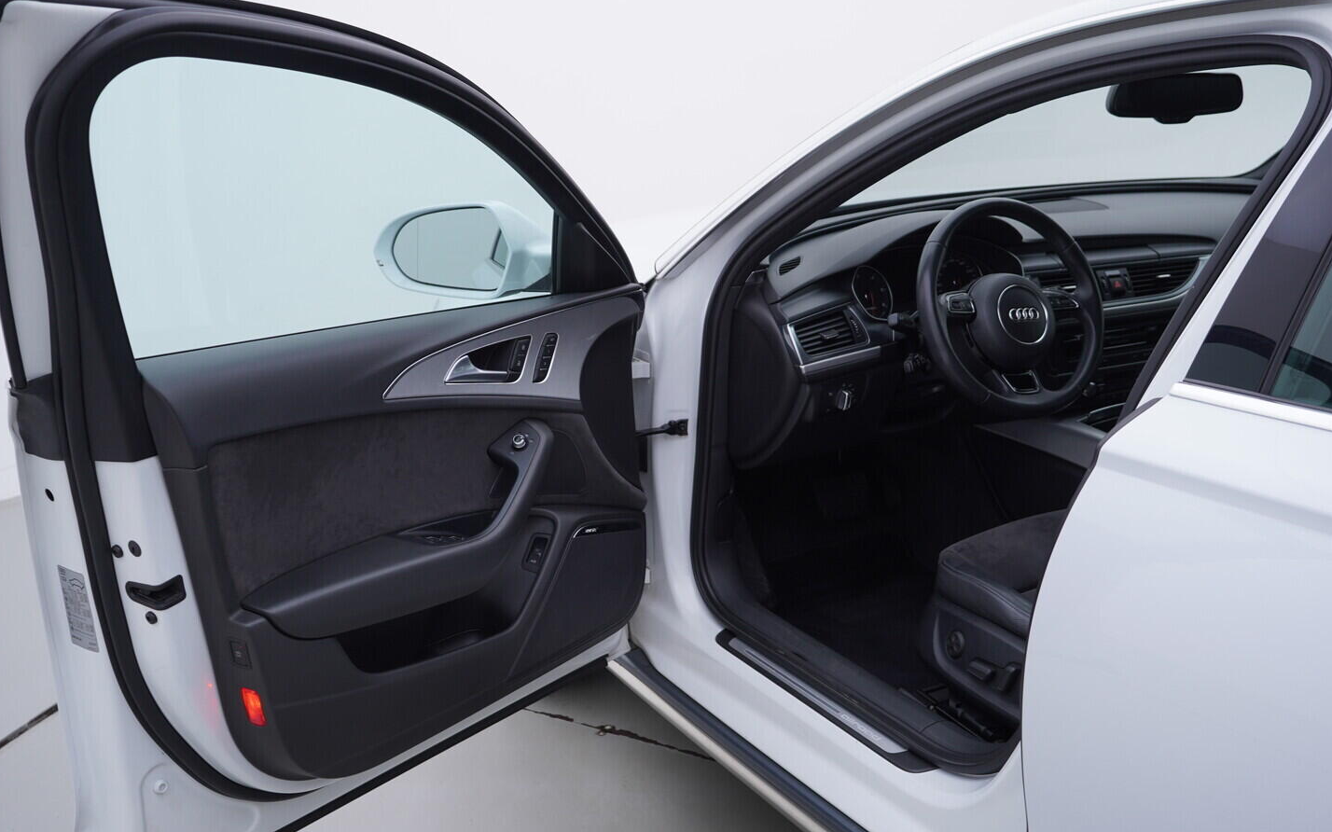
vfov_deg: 34.4
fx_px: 1343
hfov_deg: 52.8
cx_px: 663
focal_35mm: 37
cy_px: 423
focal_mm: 24
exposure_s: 1/80
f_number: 4
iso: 125
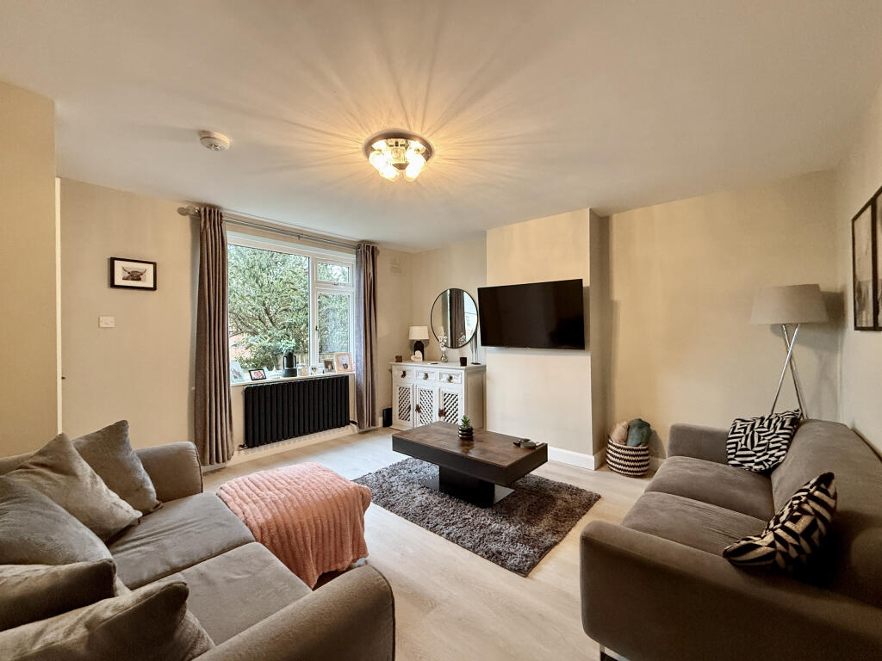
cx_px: 441
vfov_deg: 85.7
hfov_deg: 102.1
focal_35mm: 14
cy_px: 330
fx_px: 357
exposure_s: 1/50
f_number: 2.2
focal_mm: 2.22
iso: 500
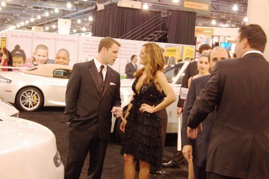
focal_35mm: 51
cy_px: 90
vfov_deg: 26.4
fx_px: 381
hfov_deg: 38.9
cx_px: 134
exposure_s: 1/20
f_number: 6.3
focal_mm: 34
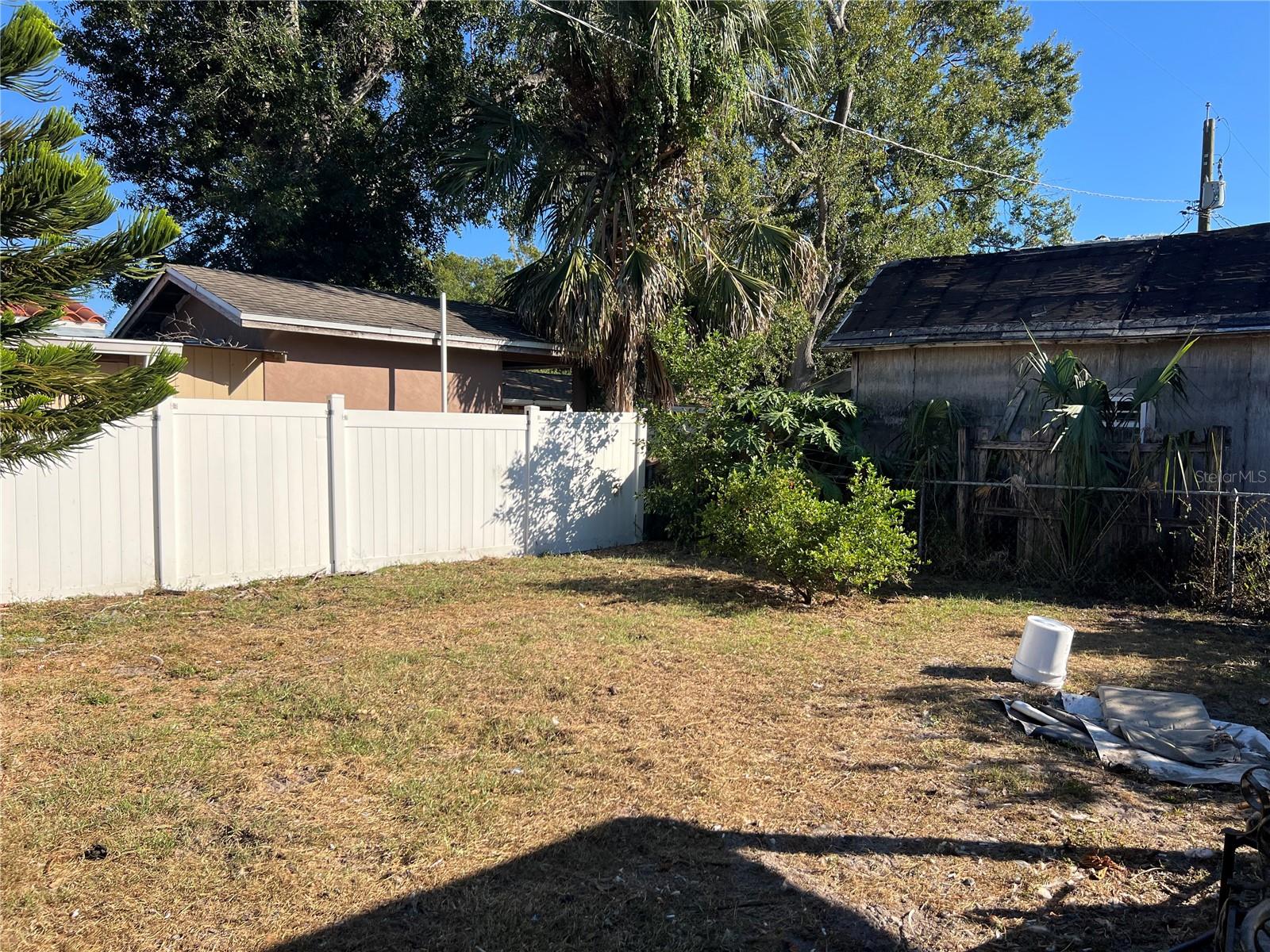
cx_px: 635
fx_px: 954
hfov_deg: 67.3
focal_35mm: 26
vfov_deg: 53.1
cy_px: 476
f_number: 1.5
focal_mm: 5.7
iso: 50
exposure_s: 1/2571
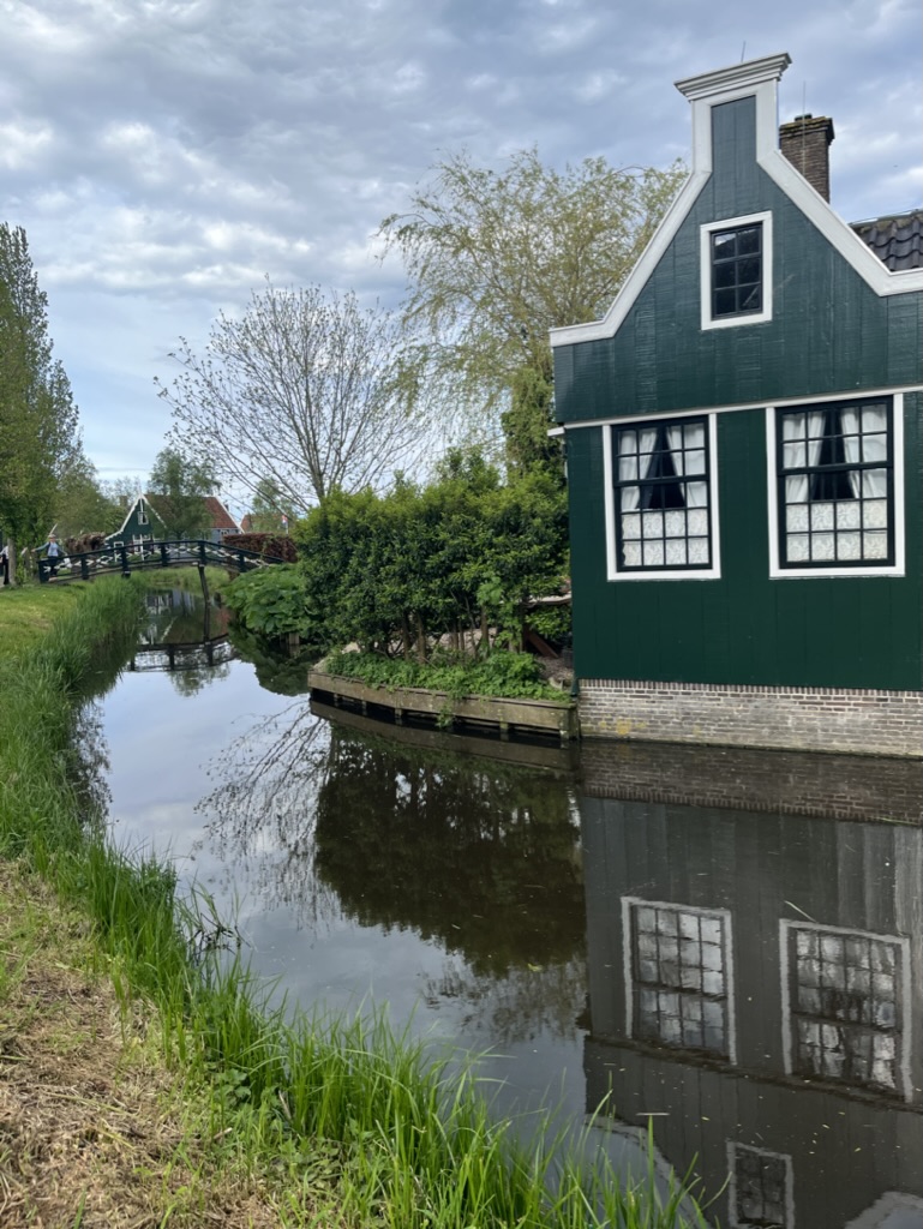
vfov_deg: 67.3
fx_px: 924
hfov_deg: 53.1
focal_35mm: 26
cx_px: 462
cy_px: 614
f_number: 1.6
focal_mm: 5.1
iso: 50
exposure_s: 1/1266
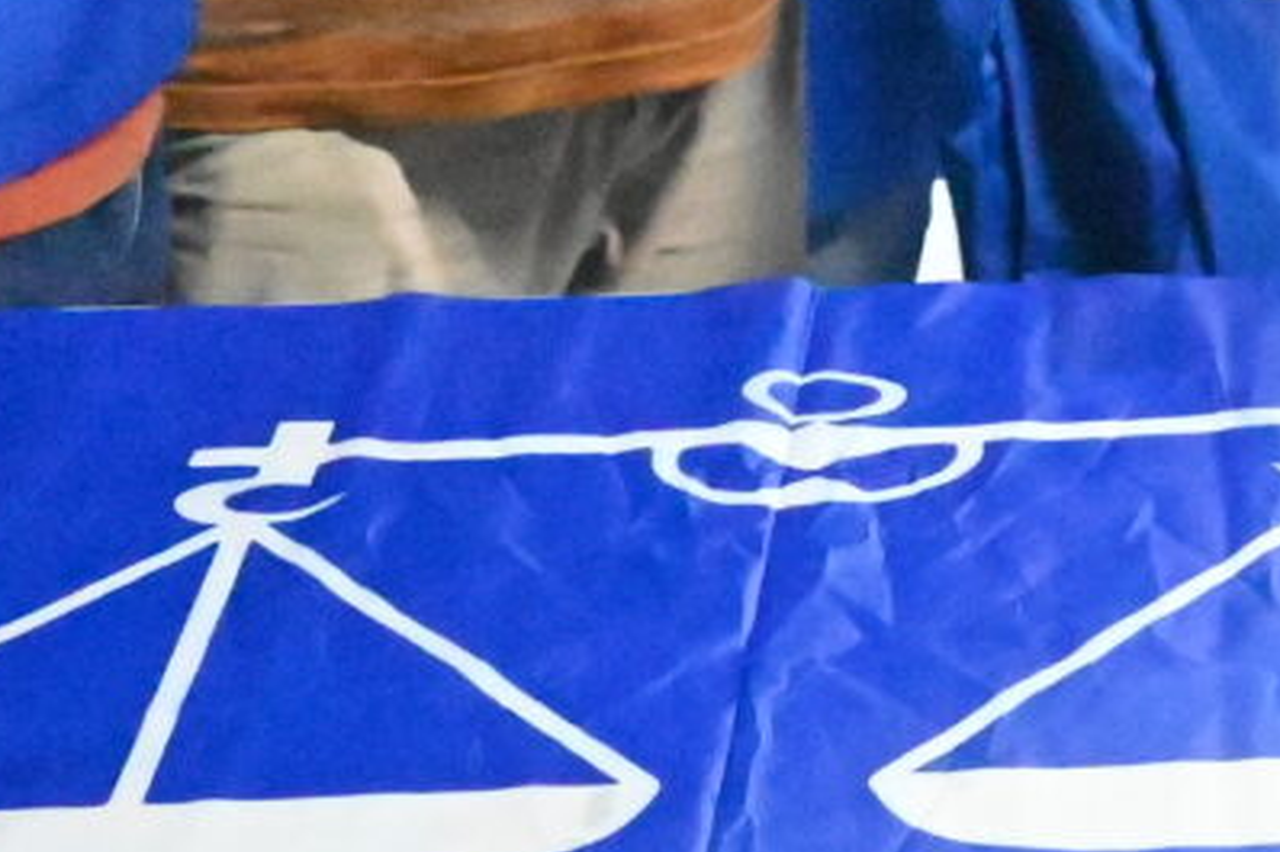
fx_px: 6433
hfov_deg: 10.9
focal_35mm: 181
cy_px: -563
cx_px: 2000
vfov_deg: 7.4
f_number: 5
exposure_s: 1/100
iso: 16000
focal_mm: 24
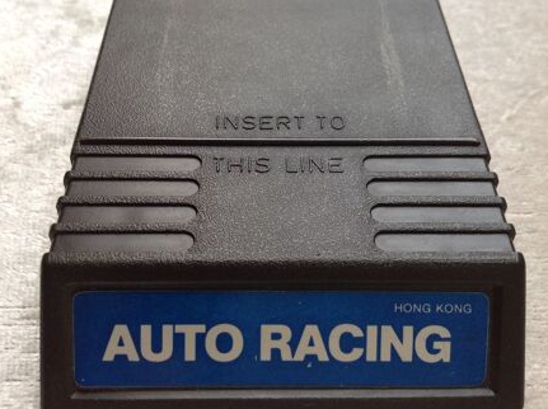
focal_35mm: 39
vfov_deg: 36.7
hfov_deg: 47.9
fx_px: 617
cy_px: 200
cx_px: 278
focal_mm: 4.28
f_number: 2.4
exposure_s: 1/24
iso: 50
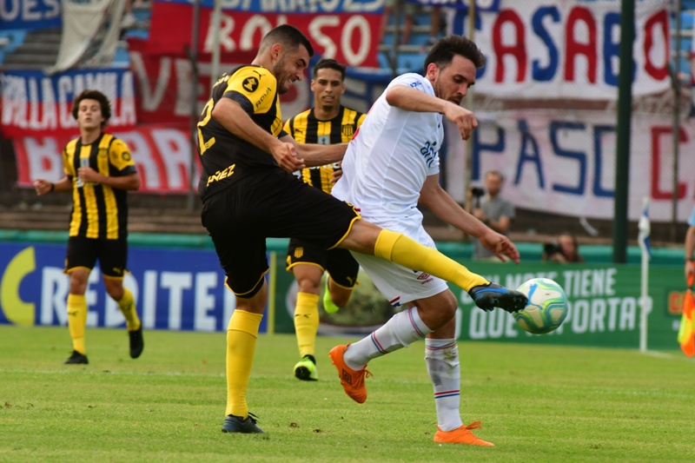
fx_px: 8685
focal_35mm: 450
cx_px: 348
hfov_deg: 4.6
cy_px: 232
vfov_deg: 3.1
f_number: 6.3
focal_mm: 300
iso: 640
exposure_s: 1/640
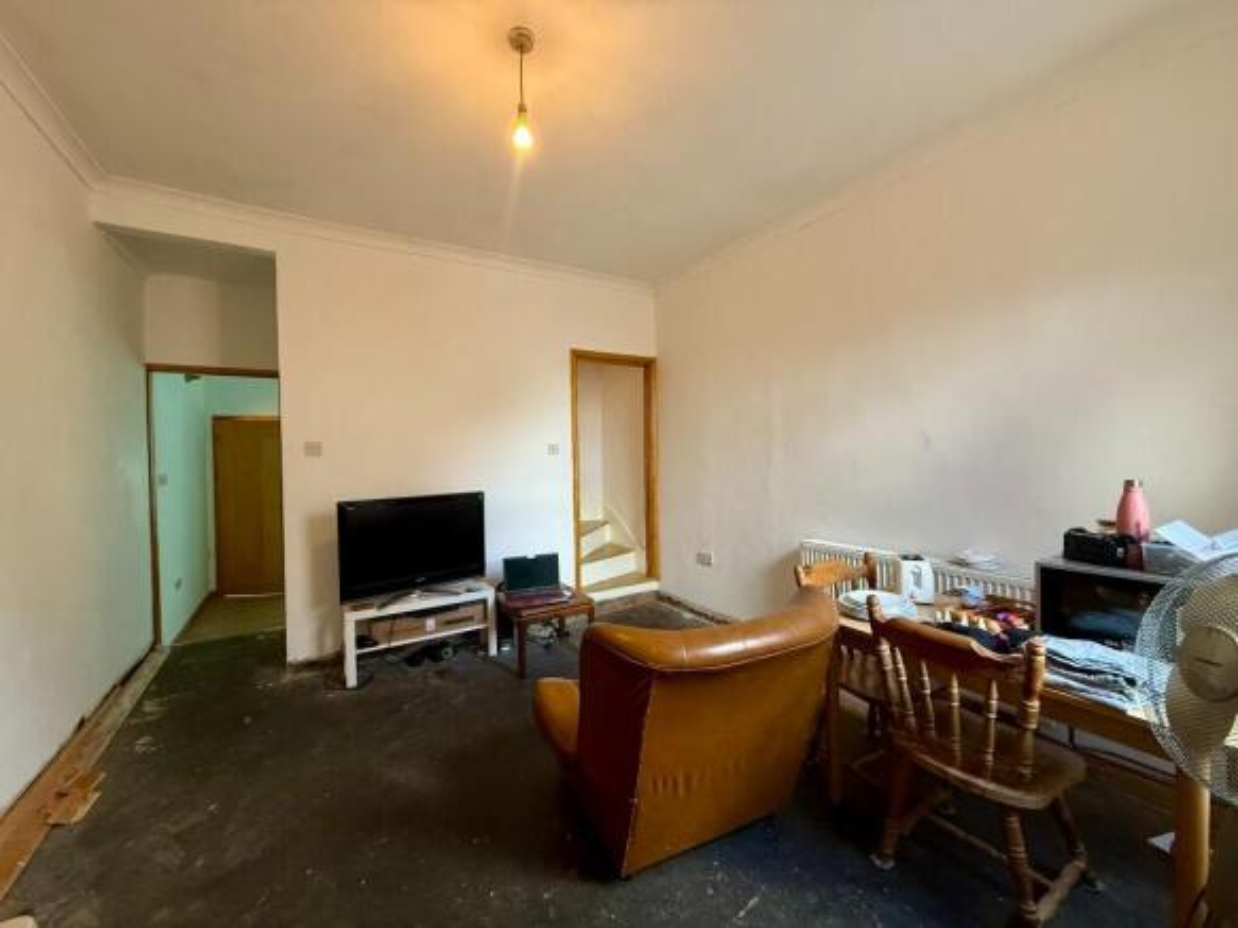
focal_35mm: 14
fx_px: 501
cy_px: 464
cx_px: 619
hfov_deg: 102.1
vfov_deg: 85.7
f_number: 2.2
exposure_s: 1/100
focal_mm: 2.22
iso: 320
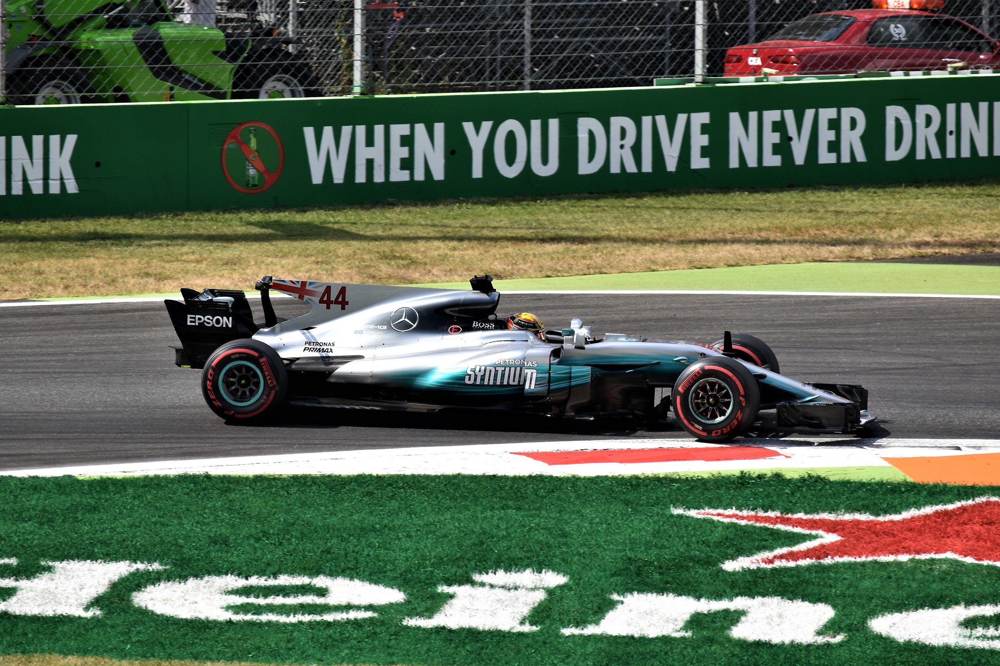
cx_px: 500
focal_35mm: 301
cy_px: 334
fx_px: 8361
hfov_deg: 6.8
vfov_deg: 4.6
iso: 400
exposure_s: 1/1600
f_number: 6.3
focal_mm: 200
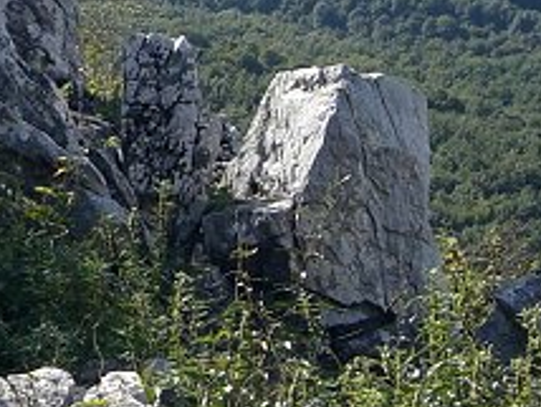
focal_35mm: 142
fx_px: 2222
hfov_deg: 13.6
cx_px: -56
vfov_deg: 10.3
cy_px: -106
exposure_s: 1/320
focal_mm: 6.3
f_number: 4.4
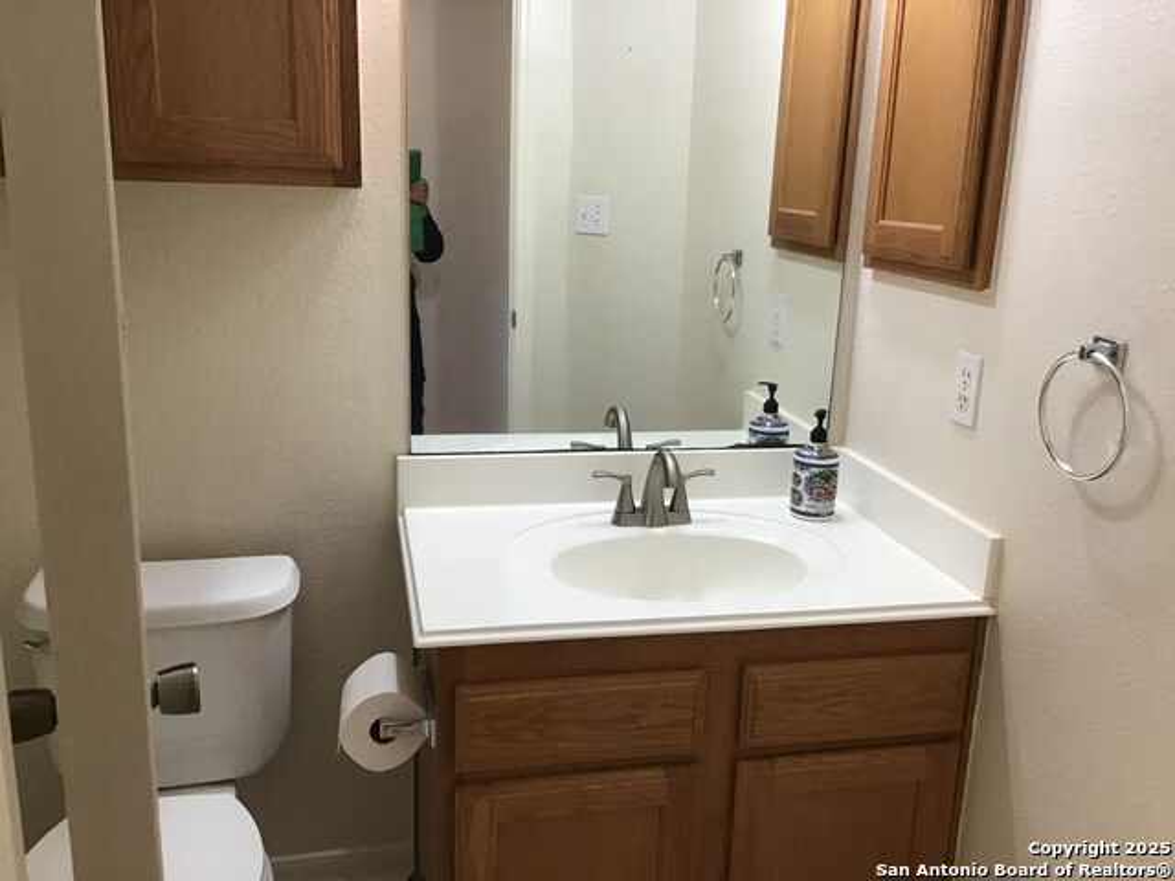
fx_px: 1052
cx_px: 588
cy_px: 440
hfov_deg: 58.4
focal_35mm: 31
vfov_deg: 45.4
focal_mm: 3.3
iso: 64
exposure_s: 1/30
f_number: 2.4
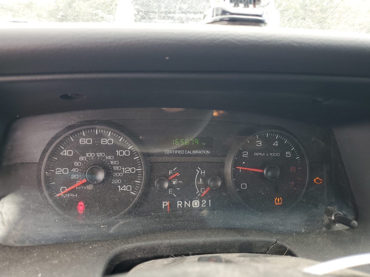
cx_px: 185
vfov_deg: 53.1
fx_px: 278
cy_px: 138
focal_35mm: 26
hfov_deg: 67.3
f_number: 1.5
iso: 87
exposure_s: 1/120
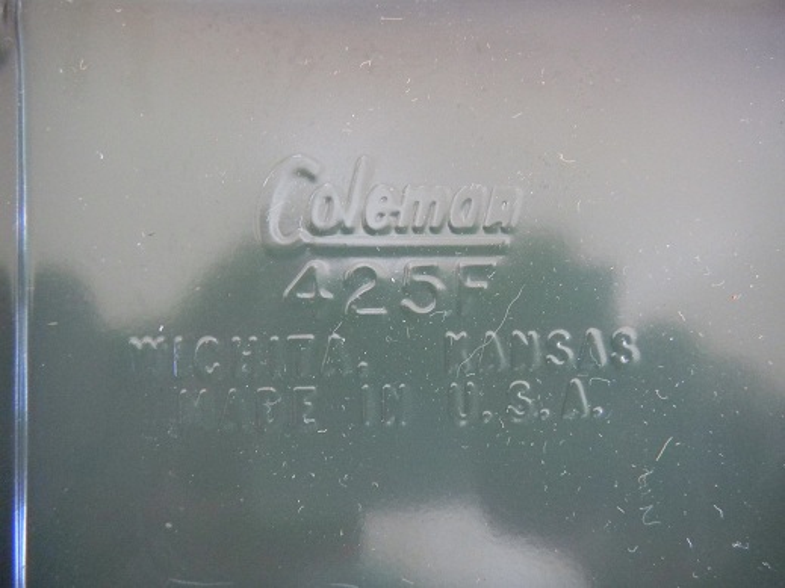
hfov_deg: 63.5
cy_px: 294
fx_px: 635
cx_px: 392
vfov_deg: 49.7
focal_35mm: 28
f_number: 3.9
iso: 200
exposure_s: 1/8.1
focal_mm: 5
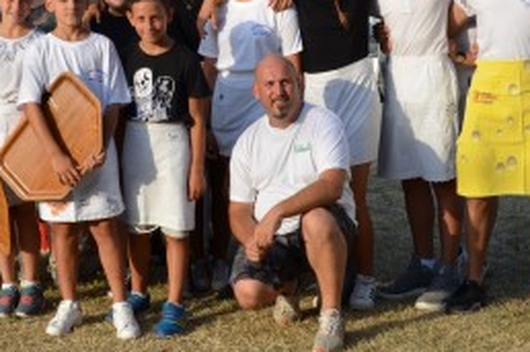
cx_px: 106
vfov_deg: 13.4
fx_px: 1484
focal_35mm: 101
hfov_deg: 20.0
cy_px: 37
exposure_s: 1/250
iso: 140
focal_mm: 24
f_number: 8
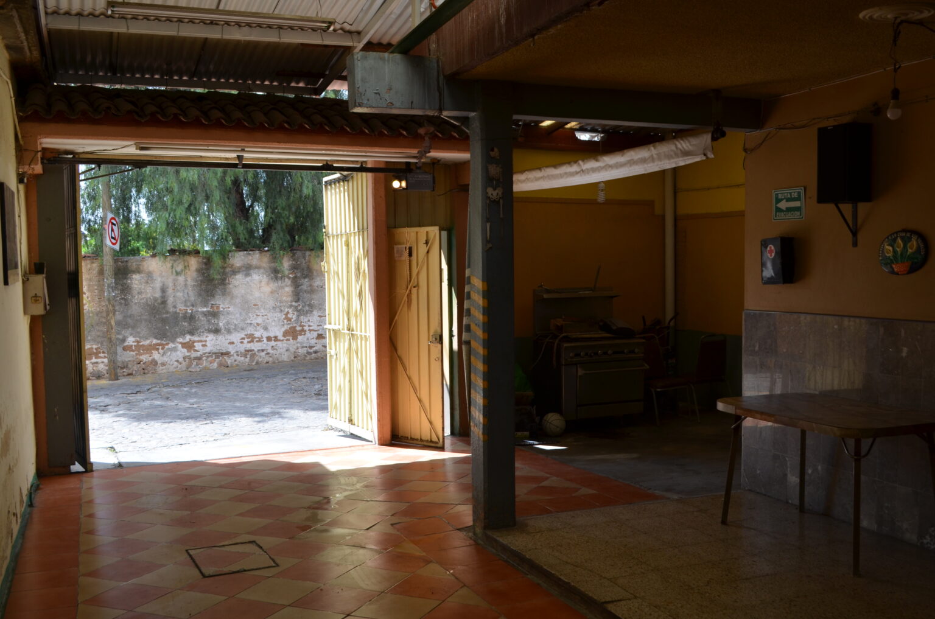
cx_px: 468
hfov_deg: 53.2
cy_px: 310
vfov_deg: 36.7
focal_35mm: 36
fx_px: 933
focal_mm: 24
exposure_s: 1/160
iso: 200
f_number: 6.3
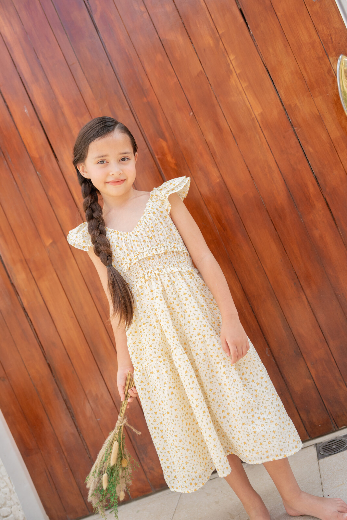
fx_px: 506
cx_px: 174
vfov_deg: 54.4
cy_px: 260
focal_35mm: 35
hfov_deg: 37.9
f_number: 2.8
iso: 320
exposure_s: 1/800
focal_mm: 35
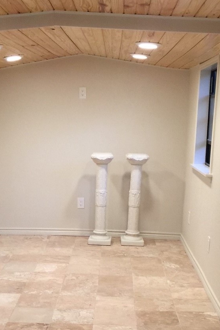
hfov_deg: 22.9
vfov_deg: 33.2
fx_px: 541
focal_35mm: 59
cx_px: 67
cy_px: 251
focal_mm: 4.15
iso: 50
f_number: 2.2
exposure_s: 1/30
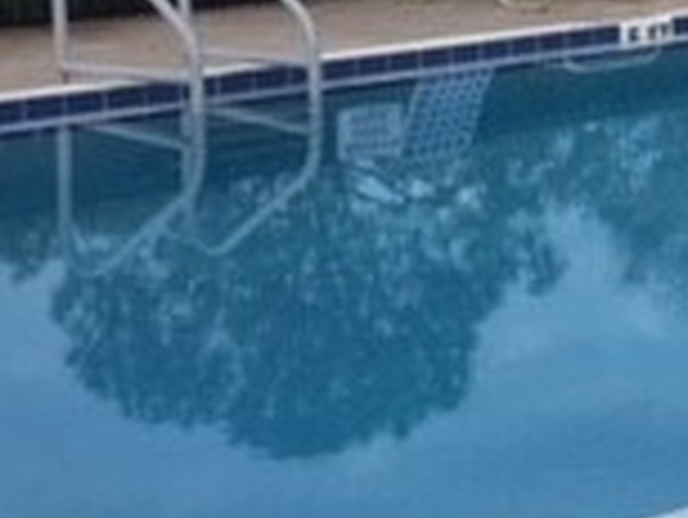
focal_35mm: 121
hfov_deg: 14.9
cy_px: -86
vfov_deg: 12.0
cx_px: 1070
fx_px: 2407
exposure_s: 1/1014
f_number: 2.2
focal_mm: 4.15
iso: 32
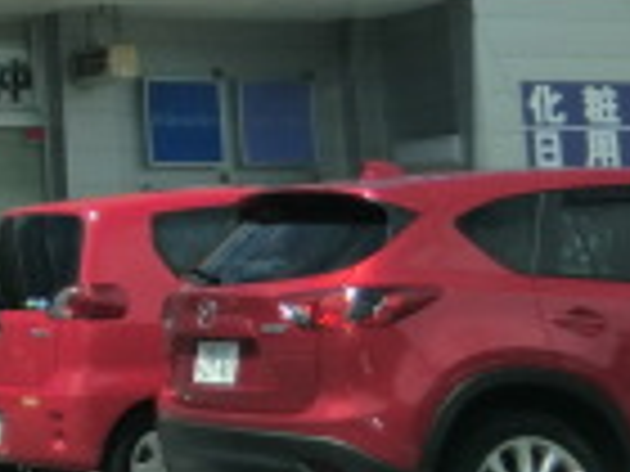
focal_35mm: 133
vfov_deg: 10.8
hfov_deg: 13.3
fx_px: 2421
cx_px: -513
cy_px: -202
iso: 80
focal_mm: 5.2
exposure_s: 1/1000
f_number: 3.5
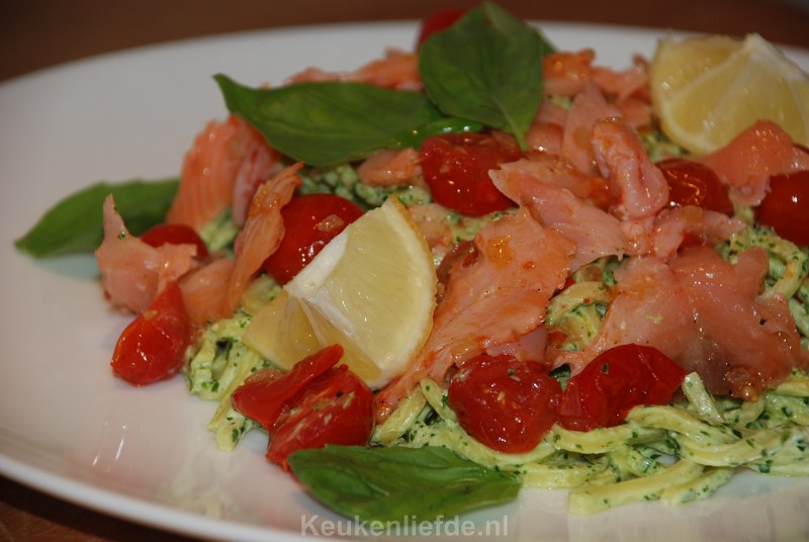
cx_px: 404
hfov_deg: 11.0
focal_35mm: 188
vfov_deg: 7.3
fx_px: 4220
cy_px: 271
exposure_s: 1/60
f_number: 5.6
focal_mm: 125
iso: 160
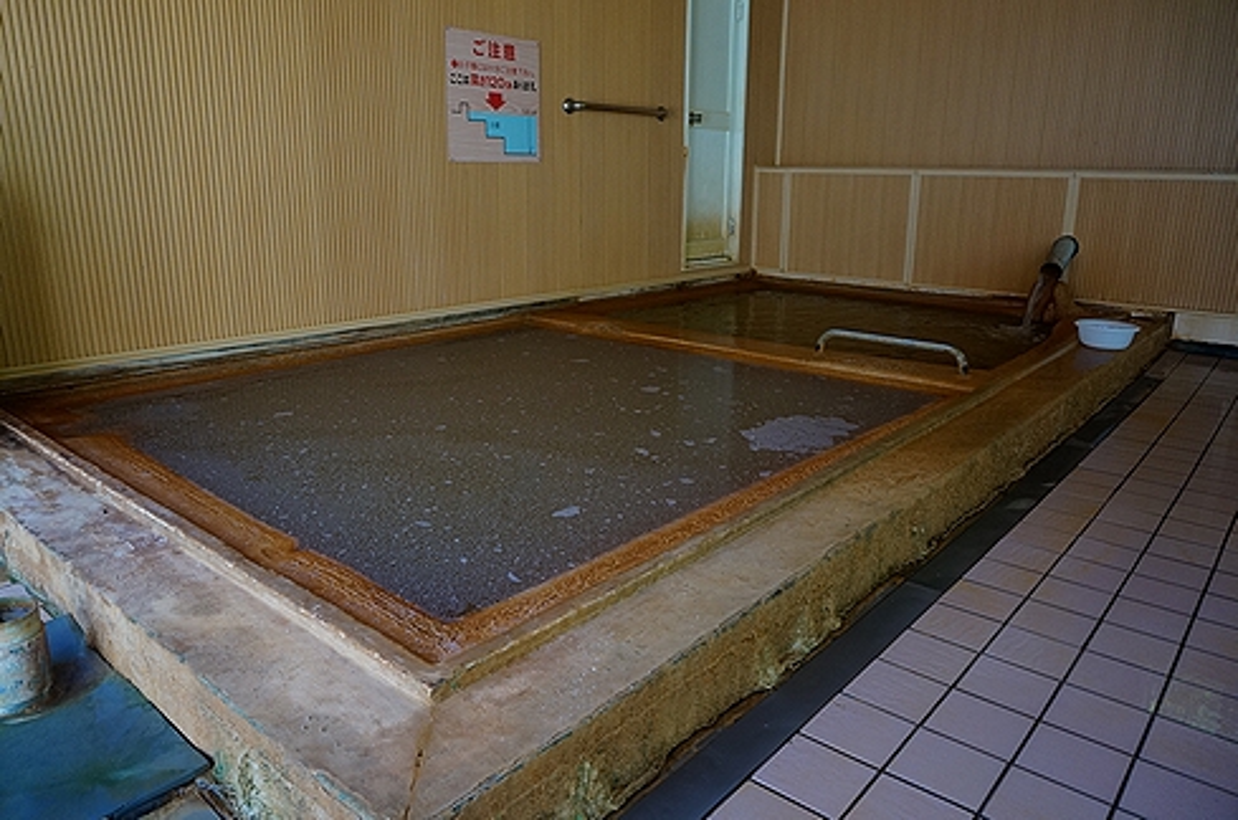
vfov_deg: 50.2
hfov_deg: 70.5
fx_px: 875
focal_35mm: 26
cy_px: 410
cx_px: 619
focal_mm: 17
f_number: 4
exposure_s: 1/60
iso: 500
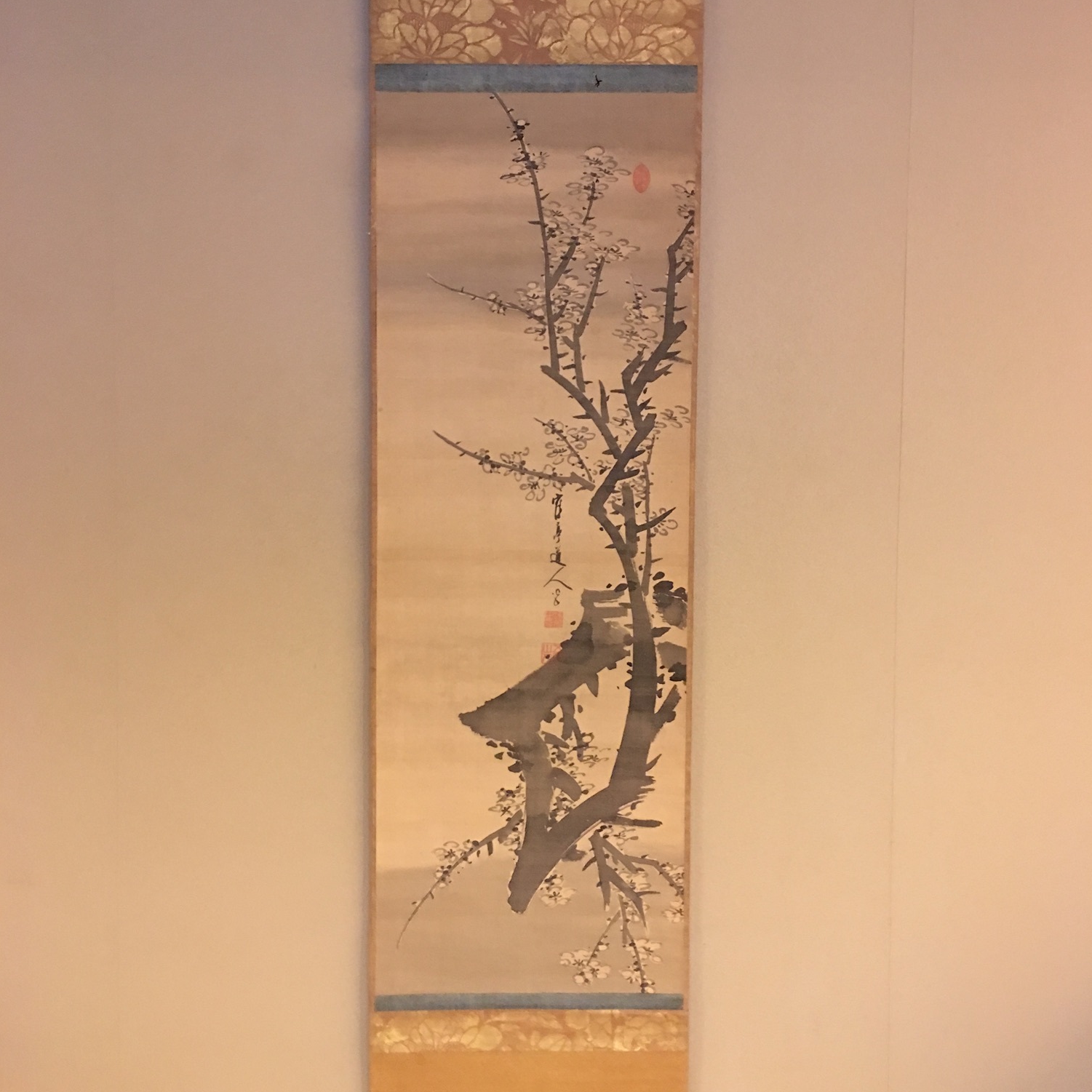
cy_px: 463
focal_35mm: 35
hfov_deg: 47.2
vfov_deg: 47.1
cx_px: 547
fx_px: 1249
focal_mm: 4.15
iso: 100
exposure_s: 1/4
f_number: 2.2
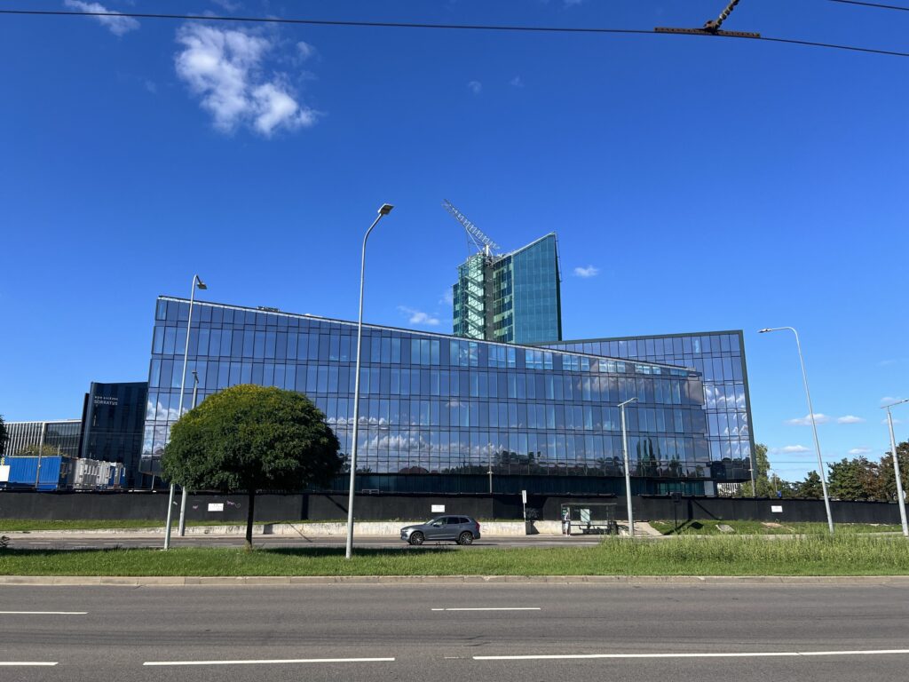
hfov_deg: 67.3
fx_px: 683
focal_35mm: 26
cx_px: 454
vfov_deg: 53.1
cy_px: 341
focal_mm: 5.7
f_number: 1.5
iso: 50
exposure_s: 1/3356
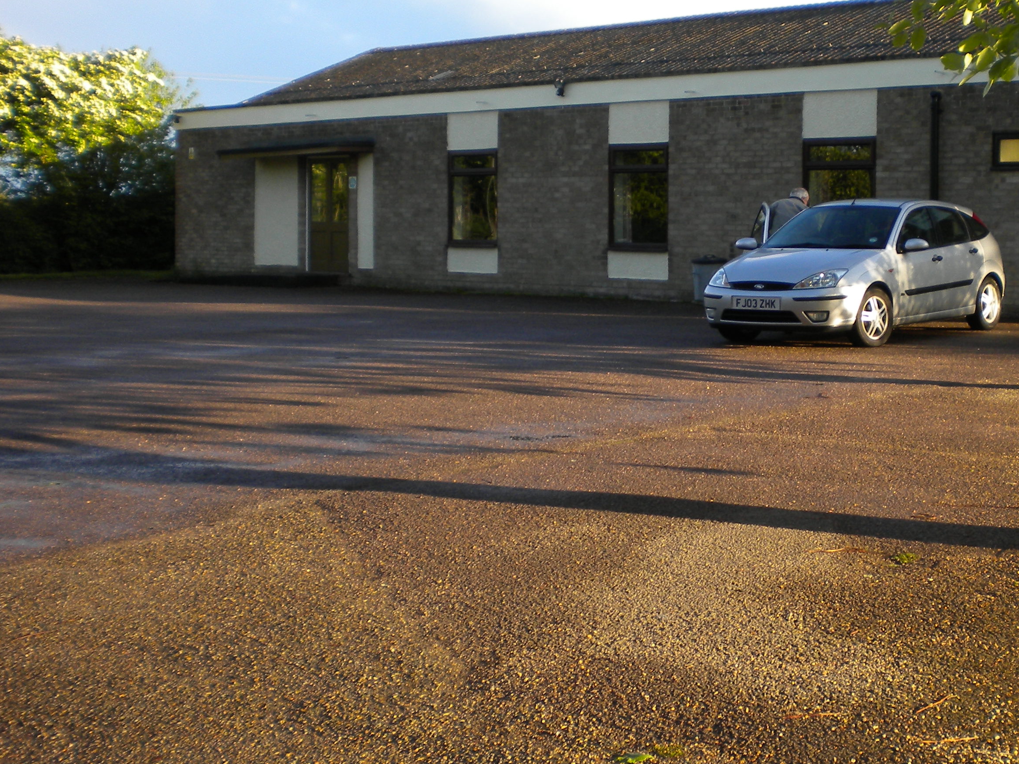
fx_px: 1619
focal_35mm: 55
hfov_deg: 34.1
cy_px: 313
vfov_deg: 26.5
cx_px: 791
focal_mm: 6.3
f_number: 4.6
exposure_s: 1/148
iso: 80
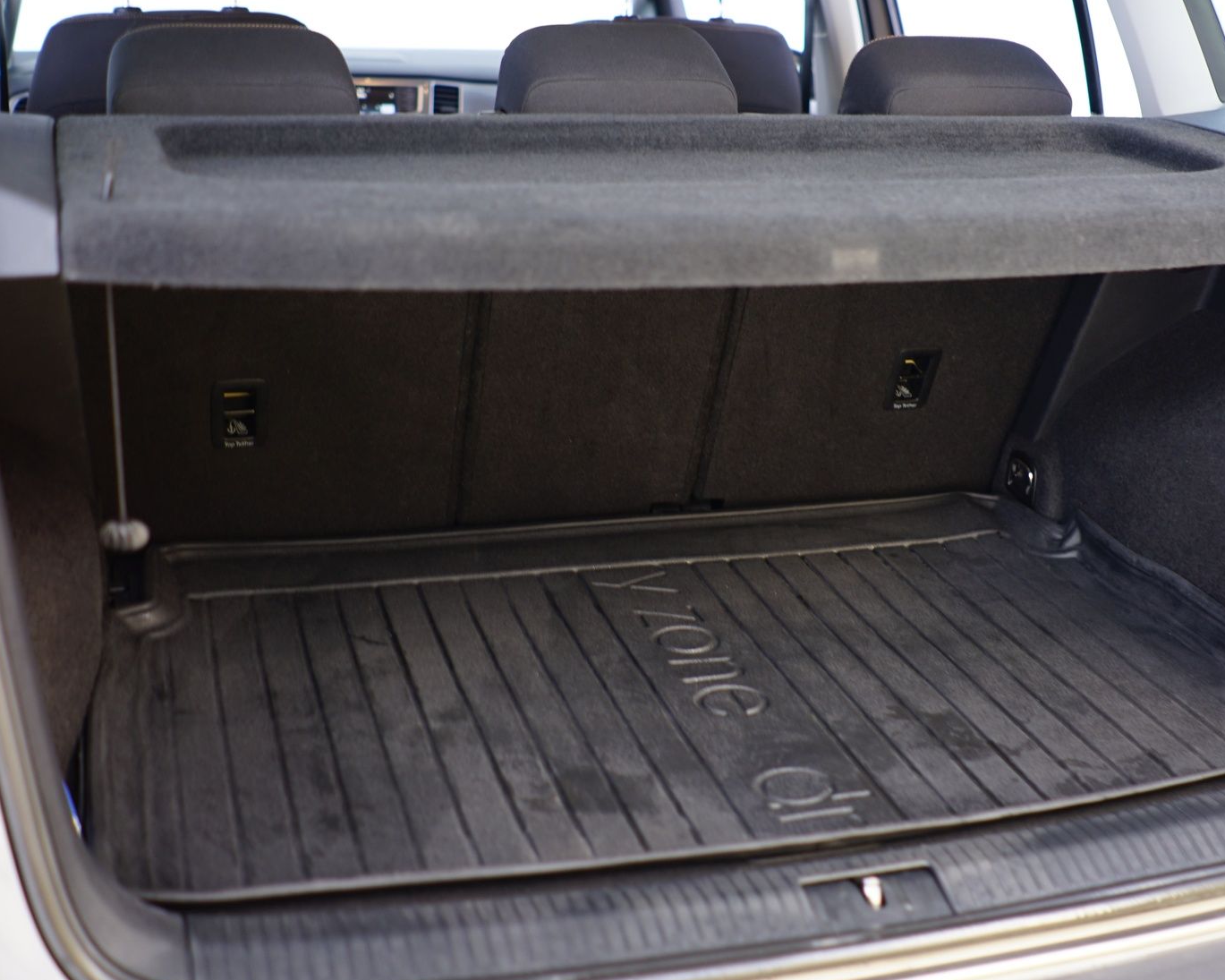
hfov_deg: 38.7
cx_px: 687
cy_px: 486
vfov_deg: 31.4
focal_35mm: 48
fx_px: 1740
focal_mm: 28
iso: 100
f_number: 2
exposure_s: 1/3
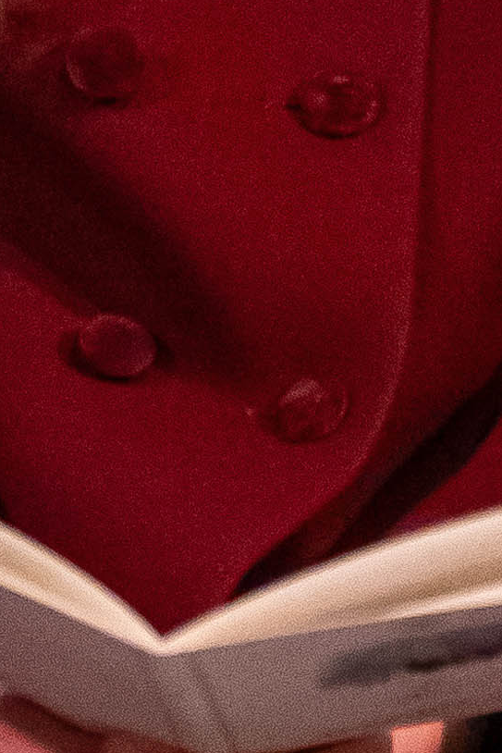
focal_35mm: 1474
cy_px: 735
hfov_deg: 0.9
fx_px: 30816
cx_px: 197
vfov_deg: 1.4
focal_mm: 200
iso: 5000
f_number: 2.8
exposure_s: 1/100
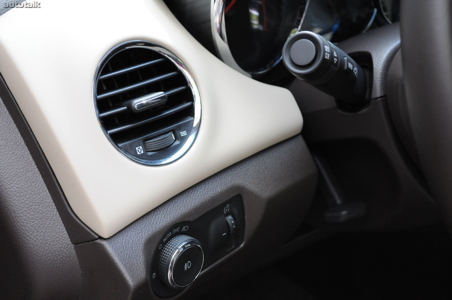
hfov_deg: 35.1
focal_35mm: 57
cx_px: 226
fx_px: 715
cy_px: 150
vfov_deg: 23.7
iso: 2000
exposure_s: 1/250
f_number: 5.6
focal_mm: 38
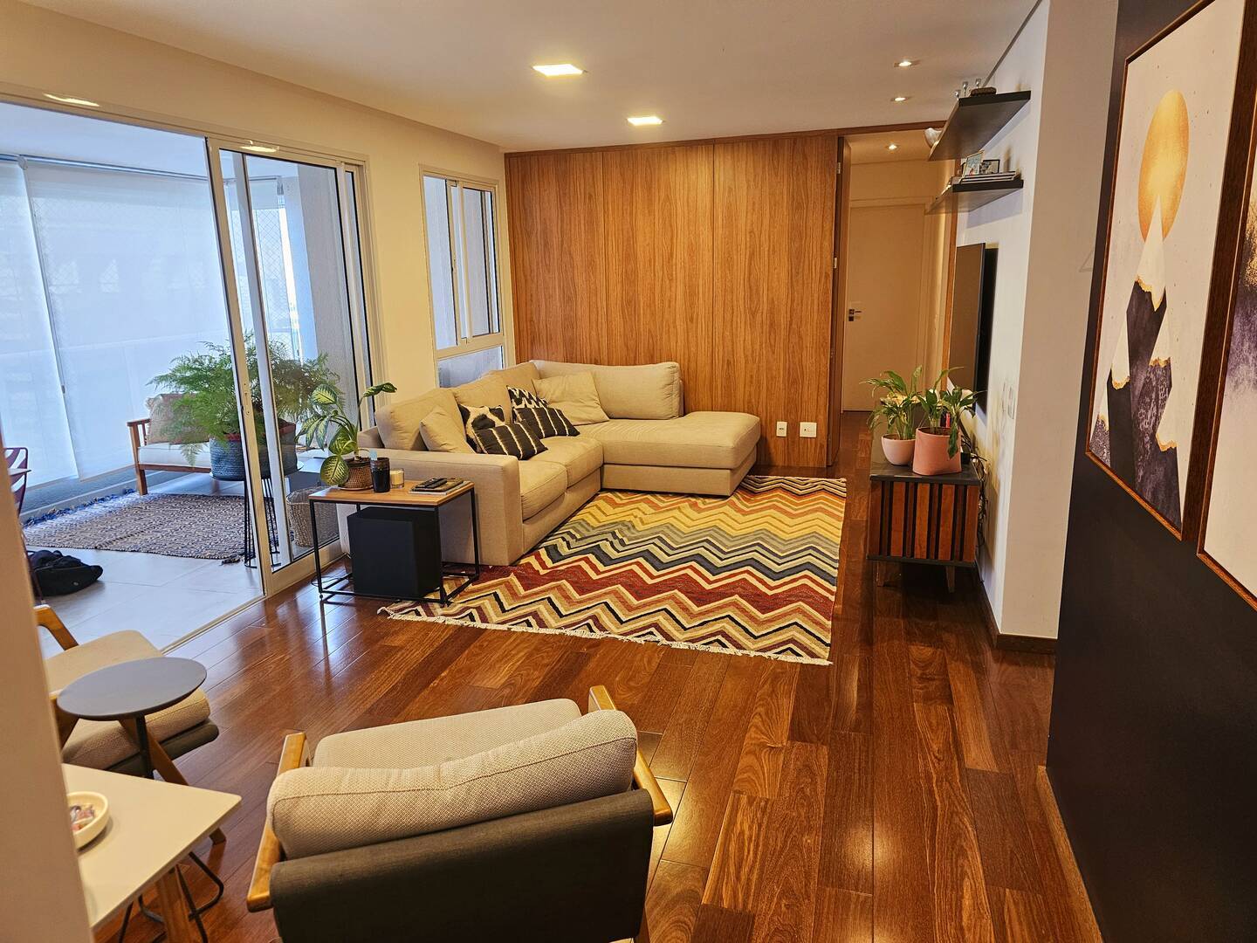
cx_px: 628
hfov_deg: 73.9
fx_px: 835
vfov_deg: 58.9
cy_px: 472
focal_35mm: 23
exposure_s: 1/120
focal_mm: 6.3
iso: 320
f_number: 1.7
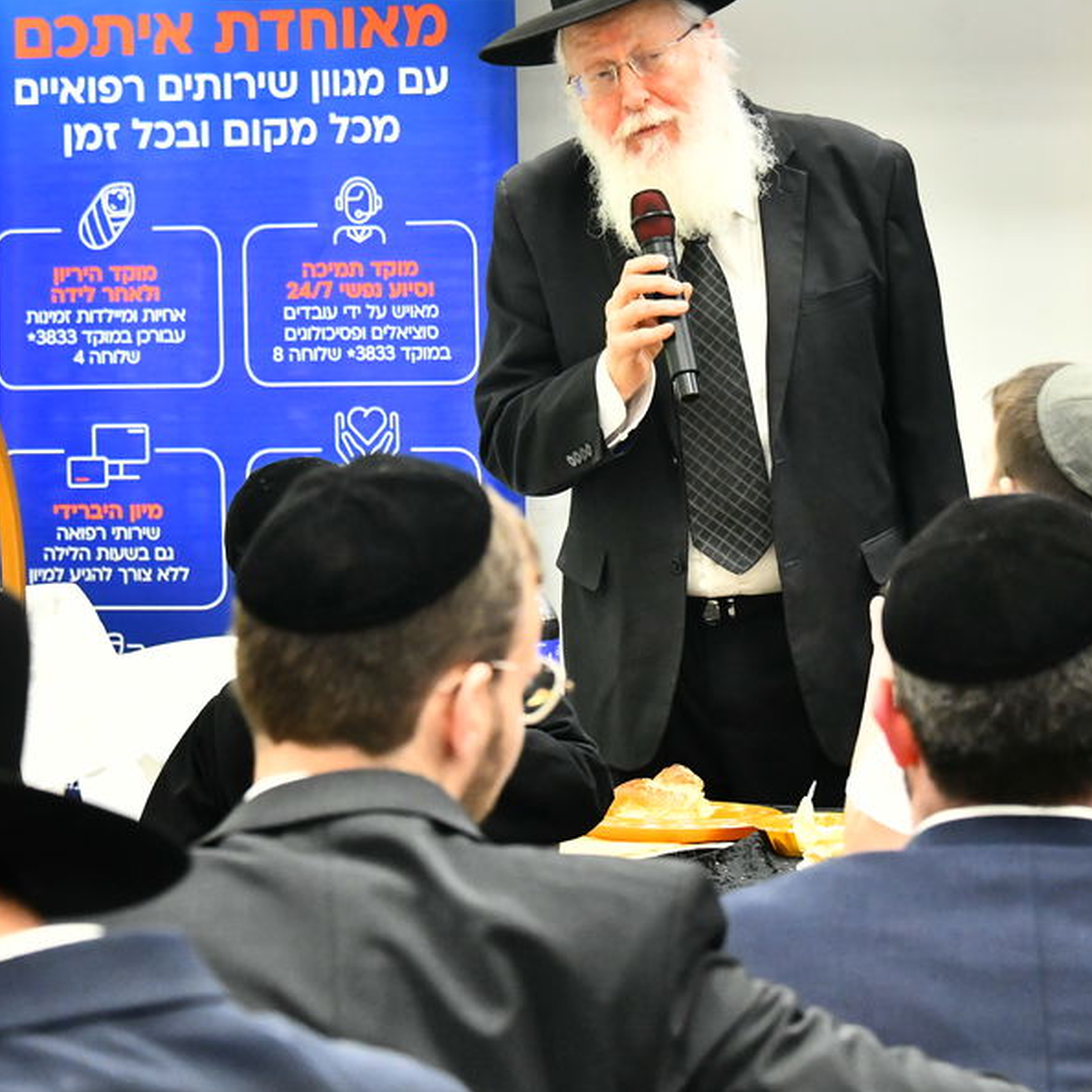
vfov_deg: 10.6
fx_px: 5853
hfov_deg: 10.7
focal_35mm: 164
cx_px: 663
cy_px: 252
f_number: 5.6
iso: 4000
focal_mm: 82
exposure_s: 1/160
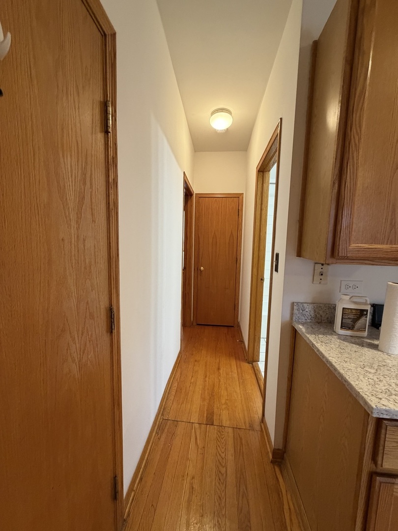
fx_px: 215
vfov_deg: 102.1
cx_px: 199
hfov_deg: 85.7
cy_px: 266
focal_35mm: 14
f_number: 2.2
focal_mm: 2.22
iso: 320
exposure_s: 1/60
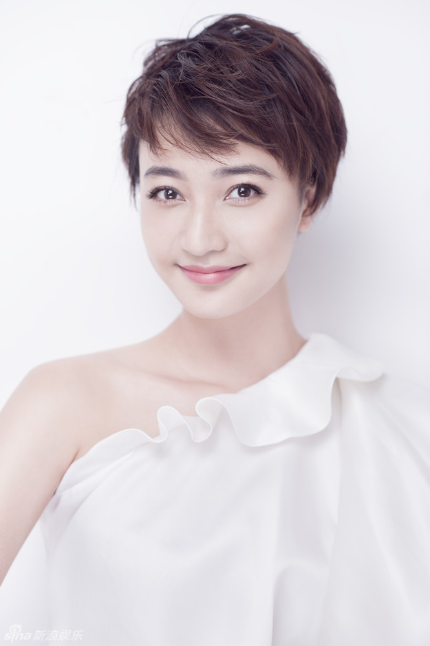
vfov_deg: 23.9
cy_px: 323
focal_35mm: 85
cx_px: 215
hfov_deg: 16.1
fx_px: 1524
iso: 100
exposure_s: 1/125
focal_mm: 85
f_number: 3.2
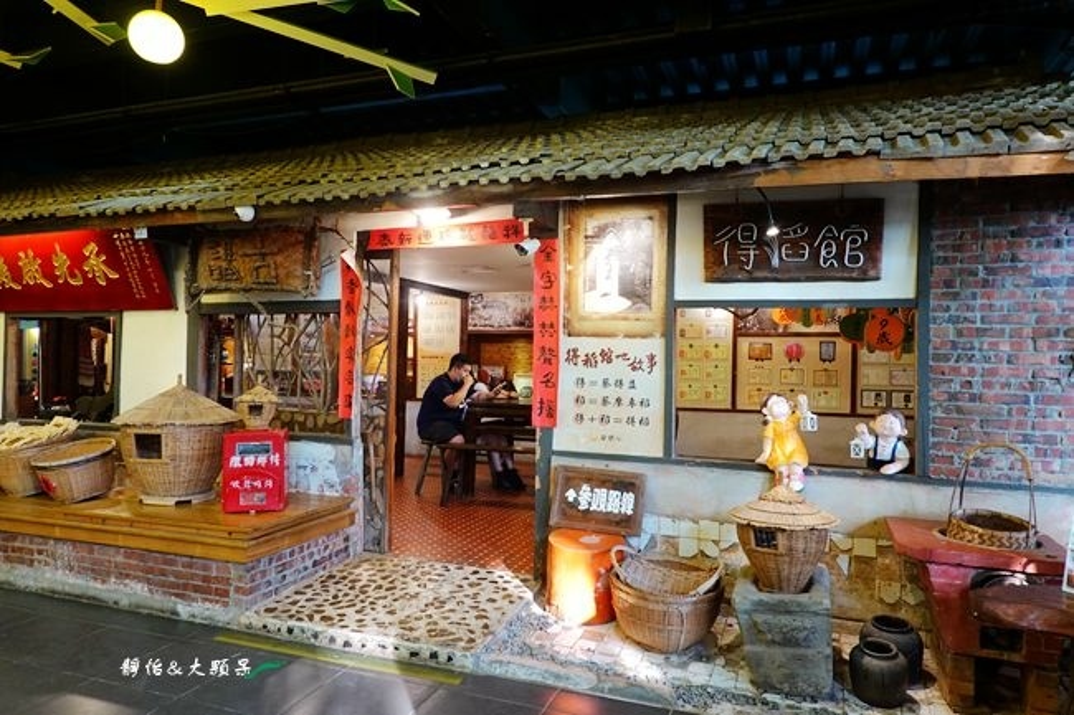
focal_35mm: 24
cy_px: 358
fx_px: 716
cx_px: 537
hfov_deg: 73.8
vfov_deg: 53.1
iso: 400
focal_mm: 9
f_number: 2.8
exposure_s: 1/30
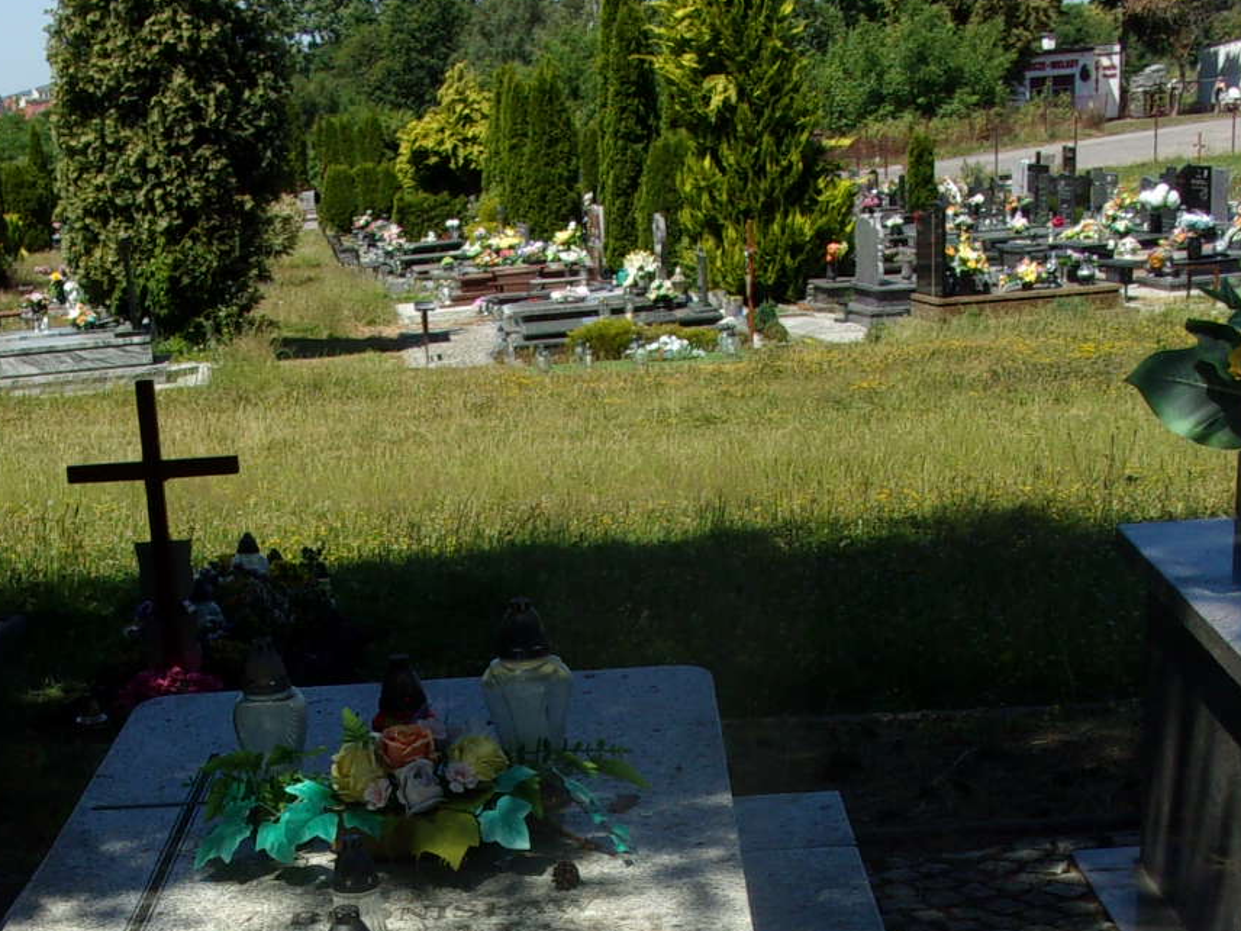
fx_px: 2402
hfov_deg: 28.9
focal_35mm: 67
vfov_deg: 20.9
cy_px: 1022
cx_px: 467
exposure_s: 1/100
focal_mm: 5.1
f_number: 10.8
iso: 80
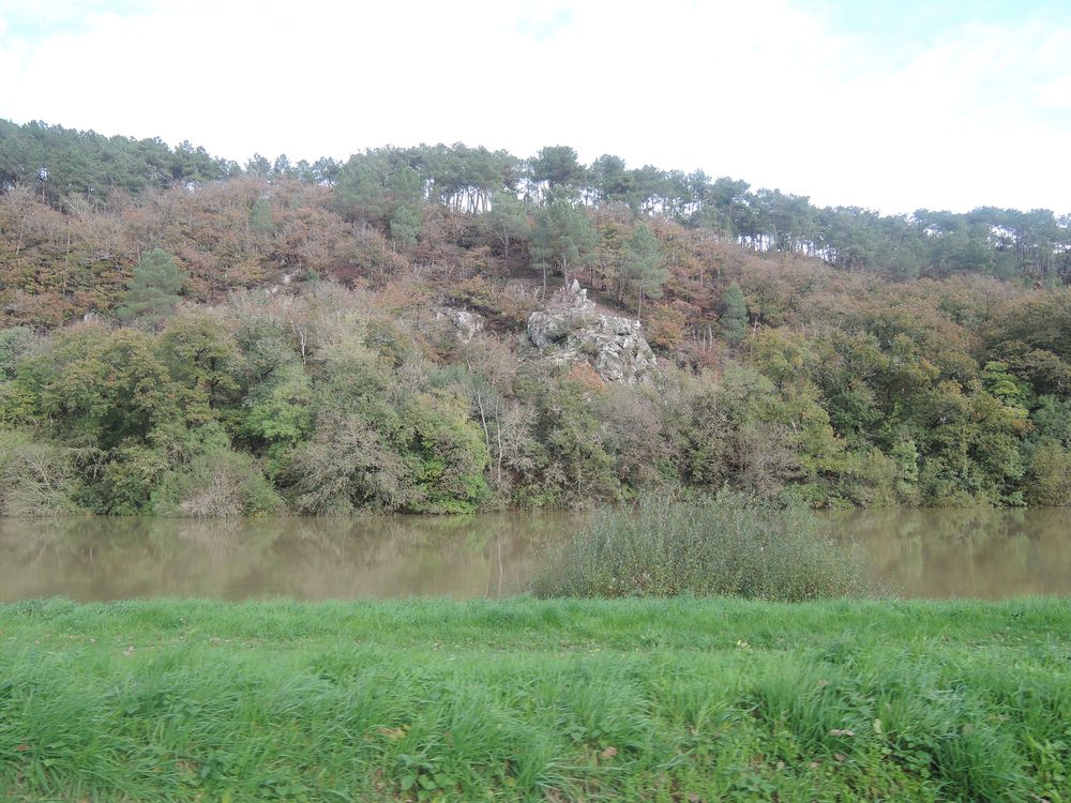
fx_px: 743
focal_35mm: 24
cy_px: 402
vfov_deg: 56.8
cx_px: 536
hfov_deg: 71.6
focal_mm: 5.1
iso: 80
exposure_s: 1/200
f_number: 2.8
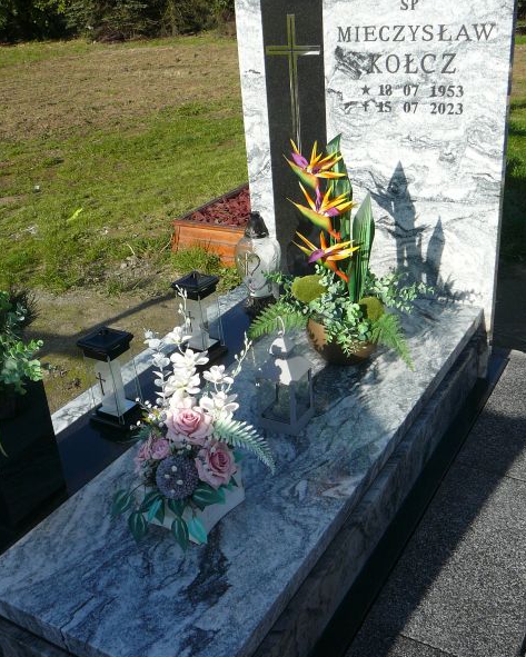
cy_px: 336
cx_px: 264
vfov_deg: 49.1
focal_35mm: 37
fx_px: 720
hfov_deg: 40.1
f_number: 5
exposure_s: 1/400
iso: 80
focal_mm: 5.2
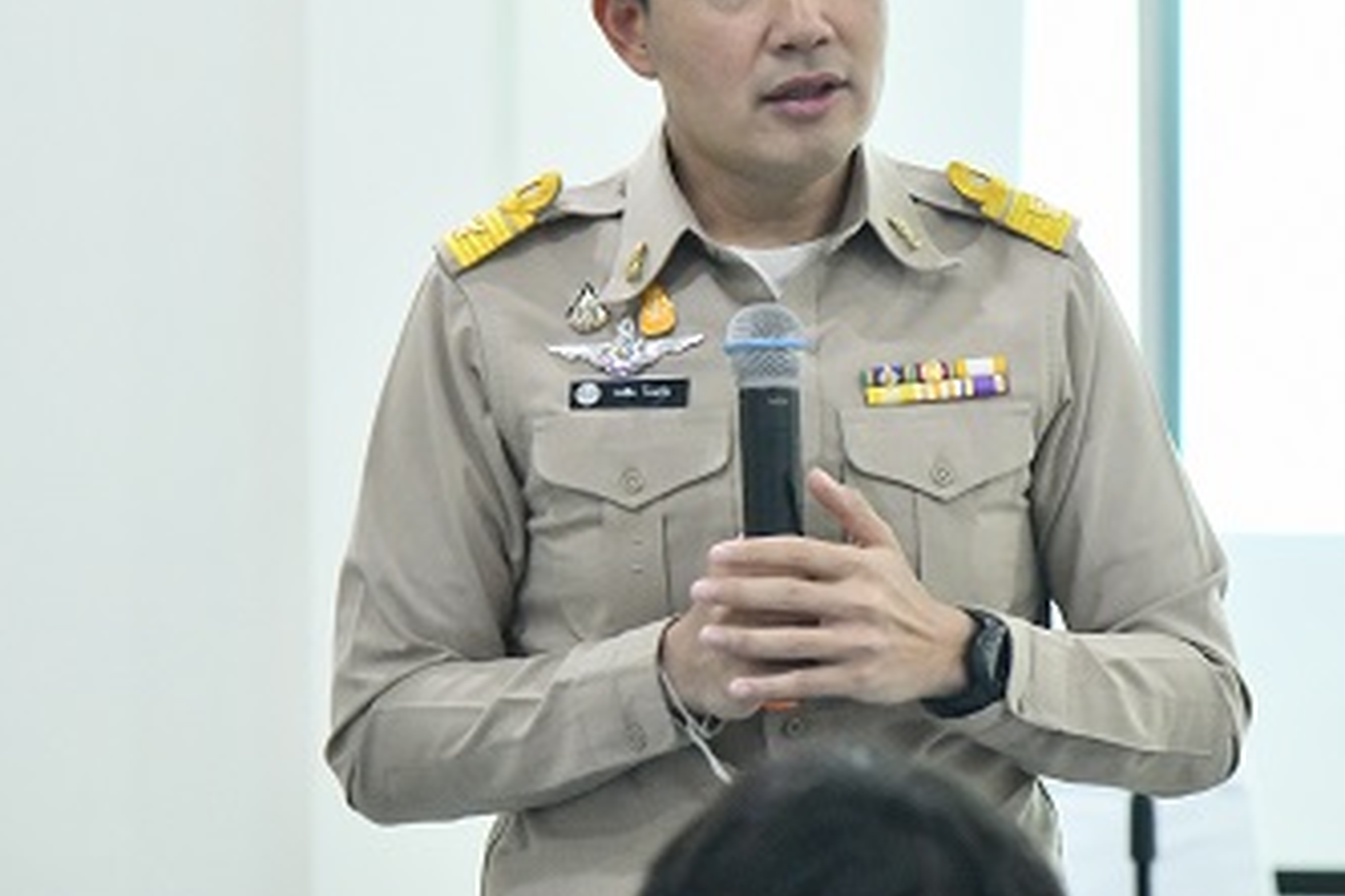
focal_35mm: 201
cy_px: 347
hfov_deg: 10.2
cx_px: 751
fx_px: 7509
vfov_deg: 6.8
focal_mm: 120
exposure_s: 1/200
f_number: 4.5
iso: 22800
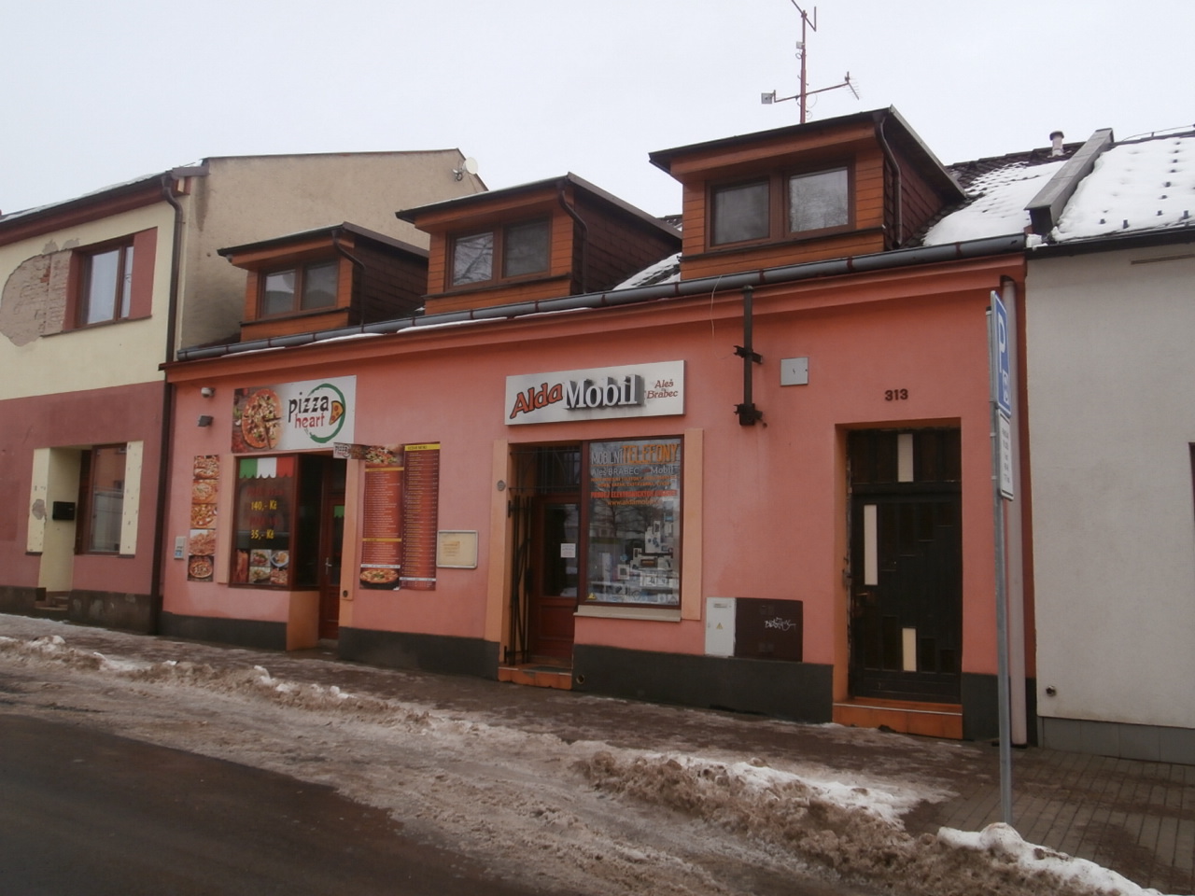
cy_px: 448
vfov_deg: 46.8
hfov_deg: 60.0
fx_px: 1036
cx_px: 598
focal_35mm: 30
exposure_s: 1/320
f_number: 3.5
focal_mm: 5.36
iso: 100
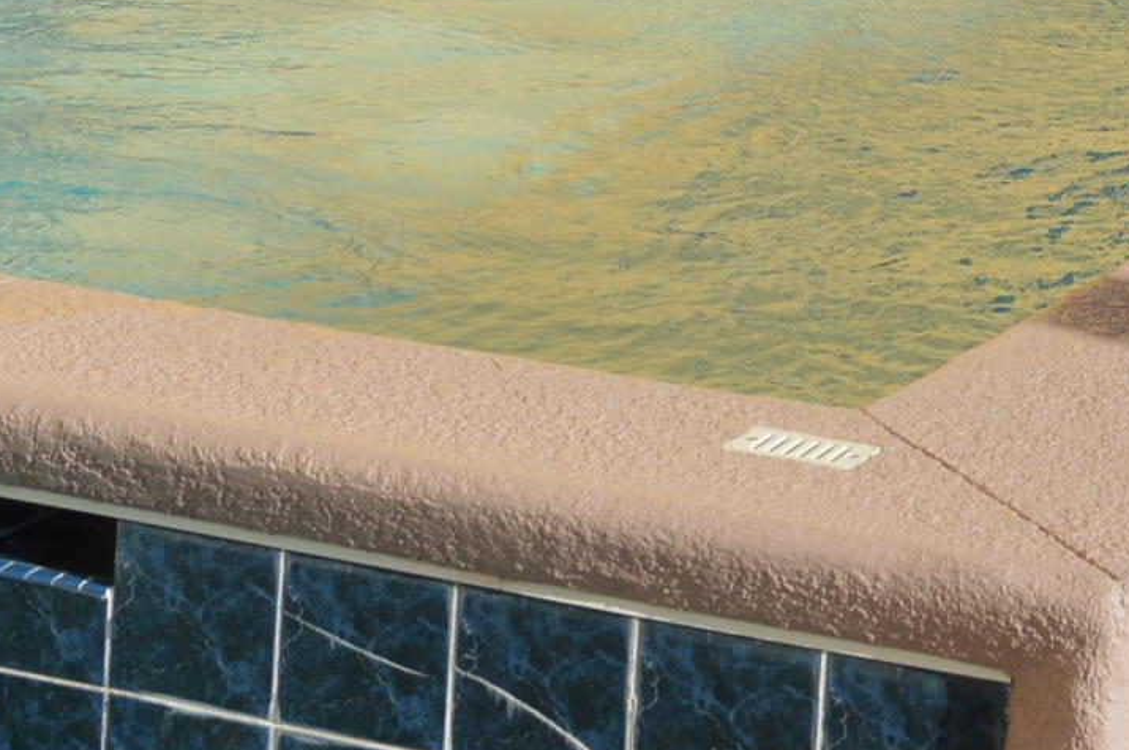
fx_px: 4730
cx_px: 461
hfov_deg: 13.6
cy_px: -518
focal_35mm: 151
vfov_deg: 8.8
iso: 100
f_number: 9
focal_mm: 24
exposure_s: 1/320
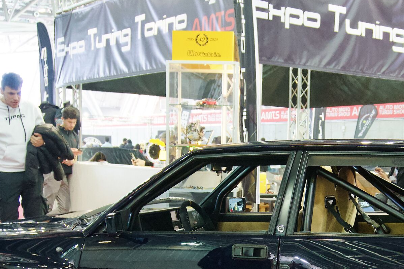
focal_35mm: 63
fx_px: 707
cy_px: 250
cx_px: 280
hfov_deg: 31.6
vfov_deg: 21.0
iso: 5000
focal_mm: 21
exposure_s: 1/160
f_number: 4
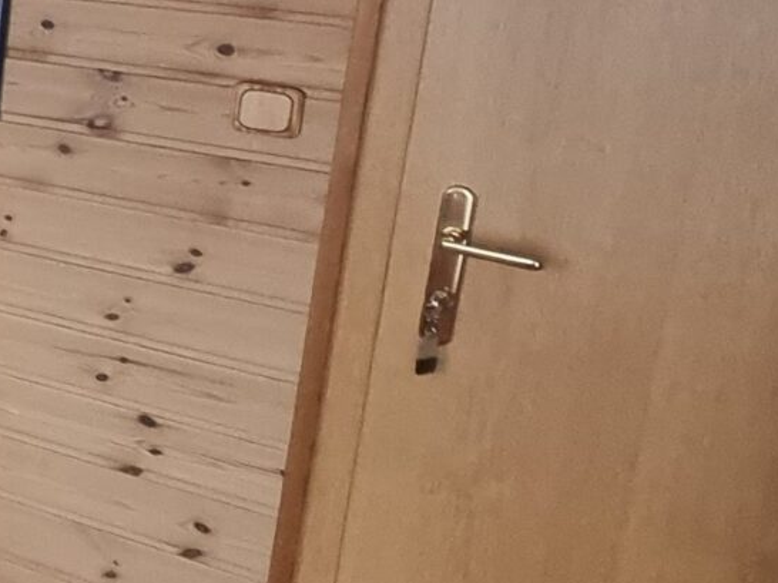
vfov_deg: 23.0
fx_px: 1370
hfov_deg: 16.3
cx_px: -995
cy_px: 0
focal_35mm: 61
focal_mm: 2.2
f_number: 2.2
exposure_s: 1/33
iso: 500
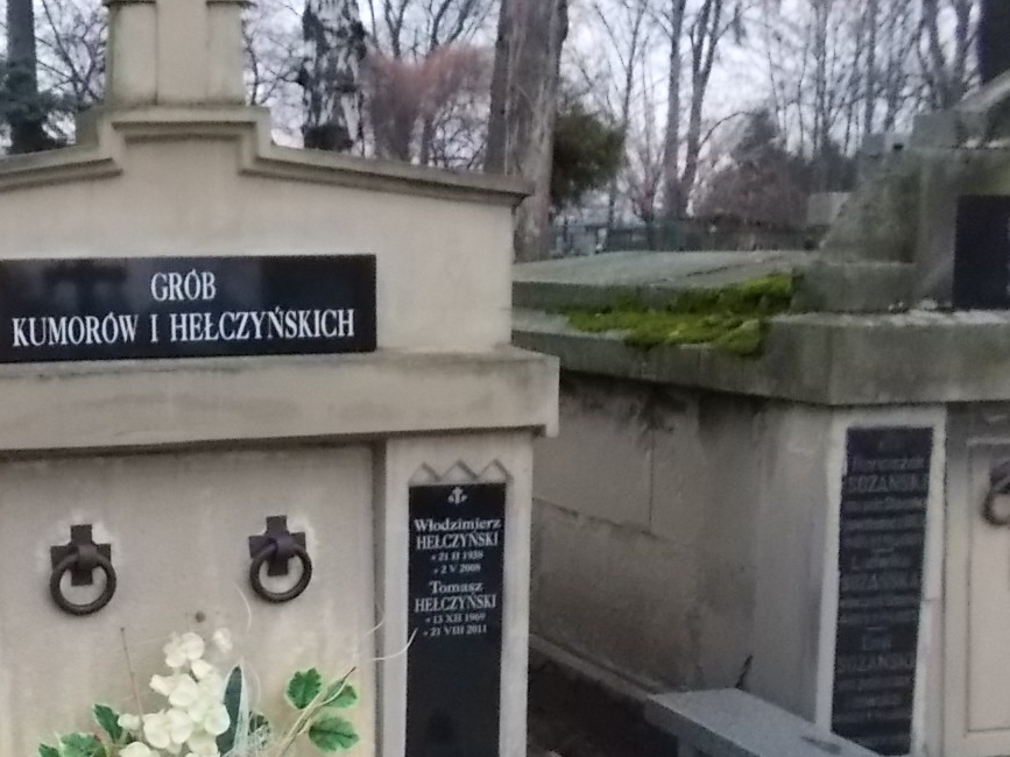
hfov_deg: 36.9
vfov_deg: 30.2
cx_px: 83
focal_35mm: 48
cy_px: 440
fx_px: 1400
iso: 400
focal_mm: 4.6
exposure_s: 1/250
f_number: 3.2
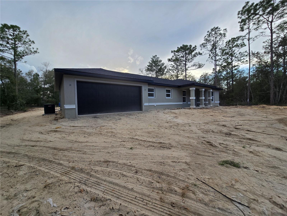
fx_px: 108
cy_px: 108
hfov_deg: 106.2
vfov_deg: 89.9
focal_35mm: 13
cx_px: 144
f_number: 2.2
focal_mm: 2.2
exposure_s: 1/425
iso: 50
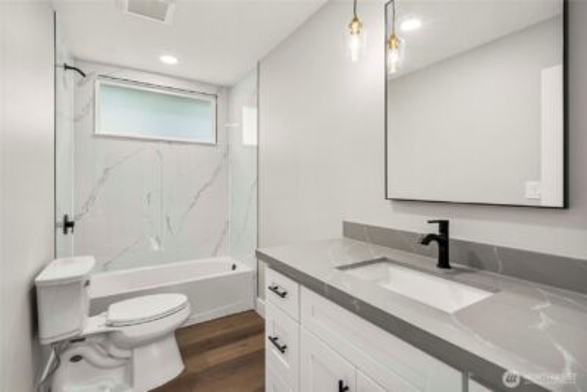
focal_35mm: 16
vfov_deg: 73.8
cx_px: 294
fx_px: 261
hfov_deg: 96.7
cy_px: 196
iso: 80
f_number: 7.1
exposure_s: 1/80
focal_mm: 16
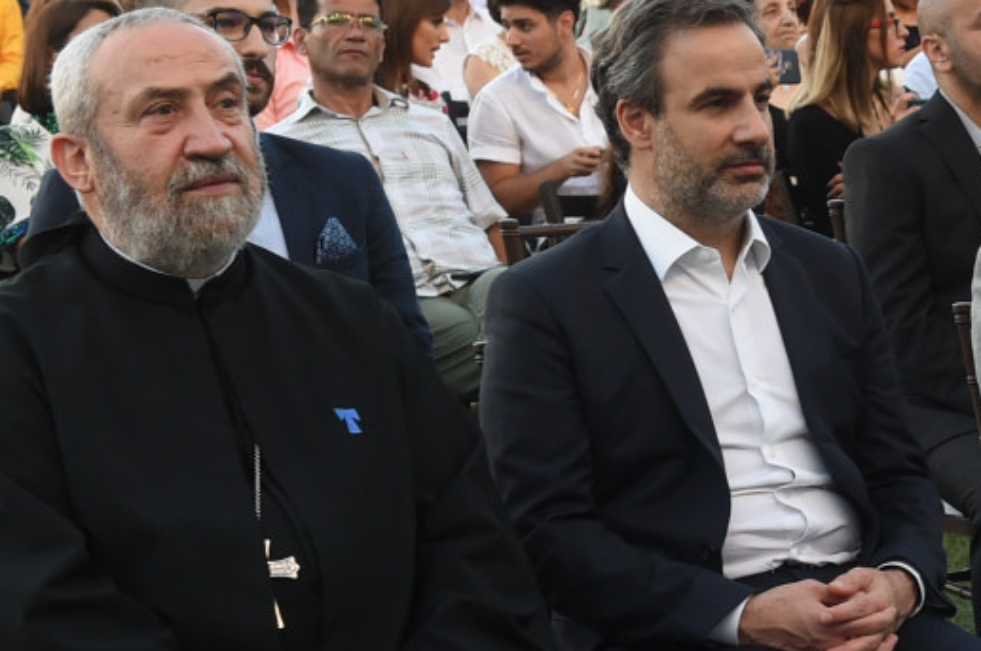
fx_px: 3537
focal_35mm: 130
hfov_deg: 14.9
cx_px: 1357
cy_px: 352
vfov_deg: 10.5
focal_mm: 42
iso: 2000
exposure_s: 1/125
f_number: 5.6
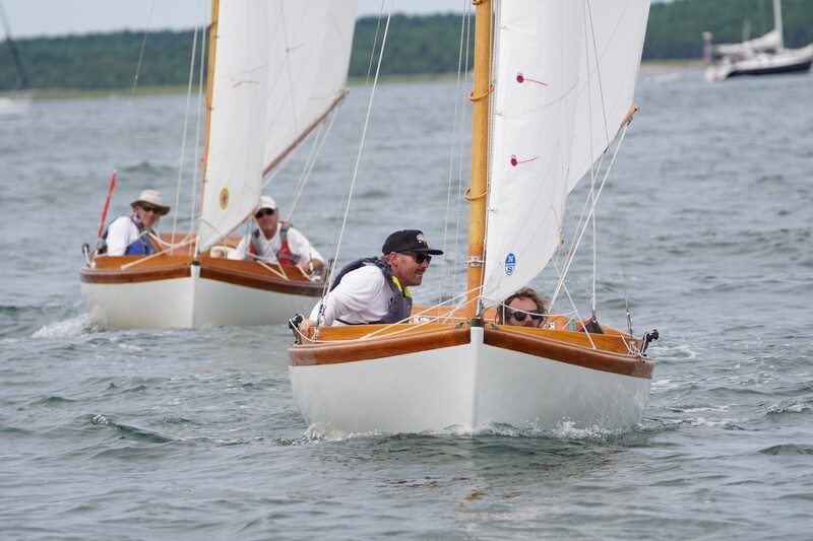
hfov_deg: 6.1
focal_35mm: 339
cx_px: 406
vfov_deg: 4.1
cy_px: 270
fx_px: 7654
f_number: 5.6
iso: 250
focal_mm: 226
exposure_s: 1/1250
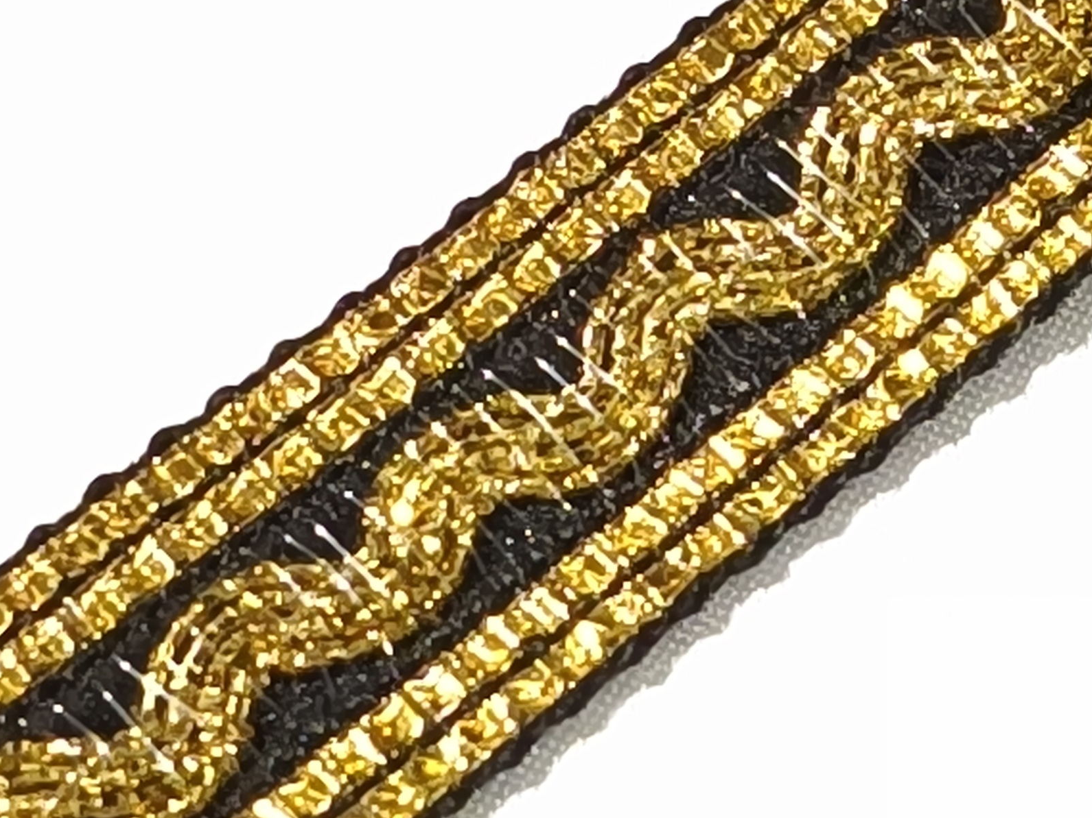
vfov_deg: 8.6
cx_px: 546
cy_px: 409
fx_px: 5457
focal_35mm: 173
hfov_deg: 11.4
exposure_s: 1/2219
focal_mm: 6.57
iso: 2000
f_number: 1.6
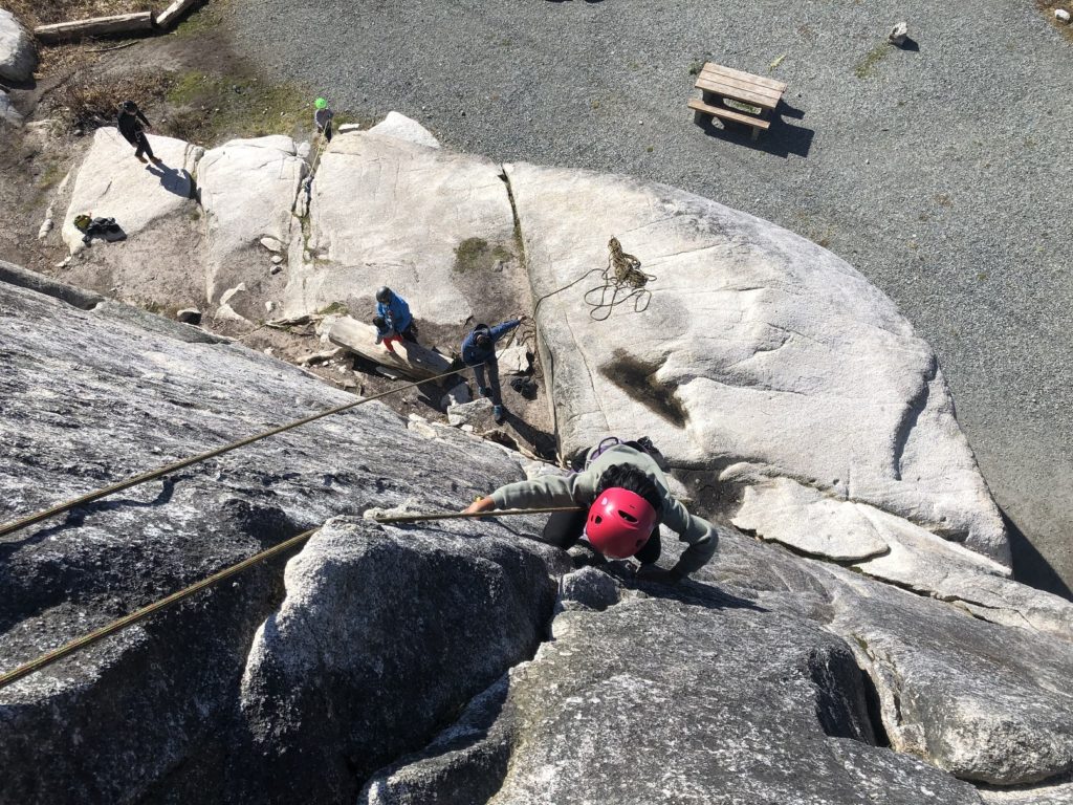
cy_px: 402
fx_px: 868
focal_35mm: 28
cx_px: 536
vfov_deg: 49.7
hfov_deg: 63.4
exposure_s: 1/2088
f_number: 1.8
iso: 20
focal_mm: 3.99
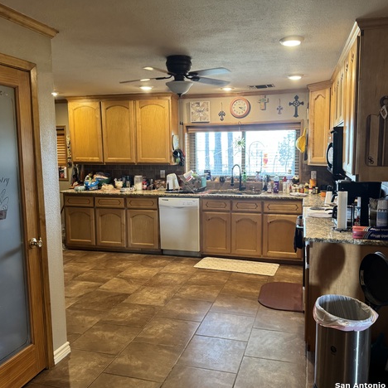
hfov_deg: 55.6
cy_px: 192
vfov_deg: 55.6
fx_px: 368
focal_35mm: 29
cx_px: 205
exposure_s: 1/60
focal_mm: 6.76
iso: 320
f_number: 1.78
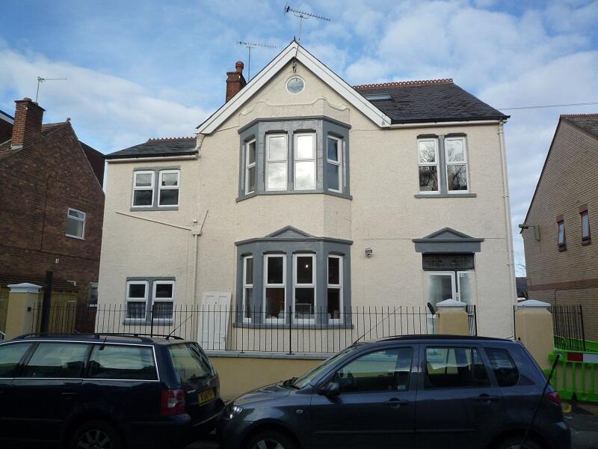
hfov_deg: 69.4
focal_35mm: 25
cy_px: 224
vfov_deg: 54.9
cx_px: 299
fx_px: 432
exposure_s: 1/500
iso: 160
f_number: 4
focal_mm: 4.4
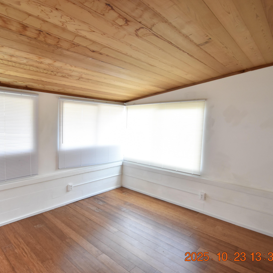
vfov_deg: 74.8
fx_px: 178
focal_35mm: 20
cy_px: 135
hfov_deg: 73.8
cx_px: 106
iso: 800
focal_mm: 10
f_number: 3.5
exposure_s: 1/125
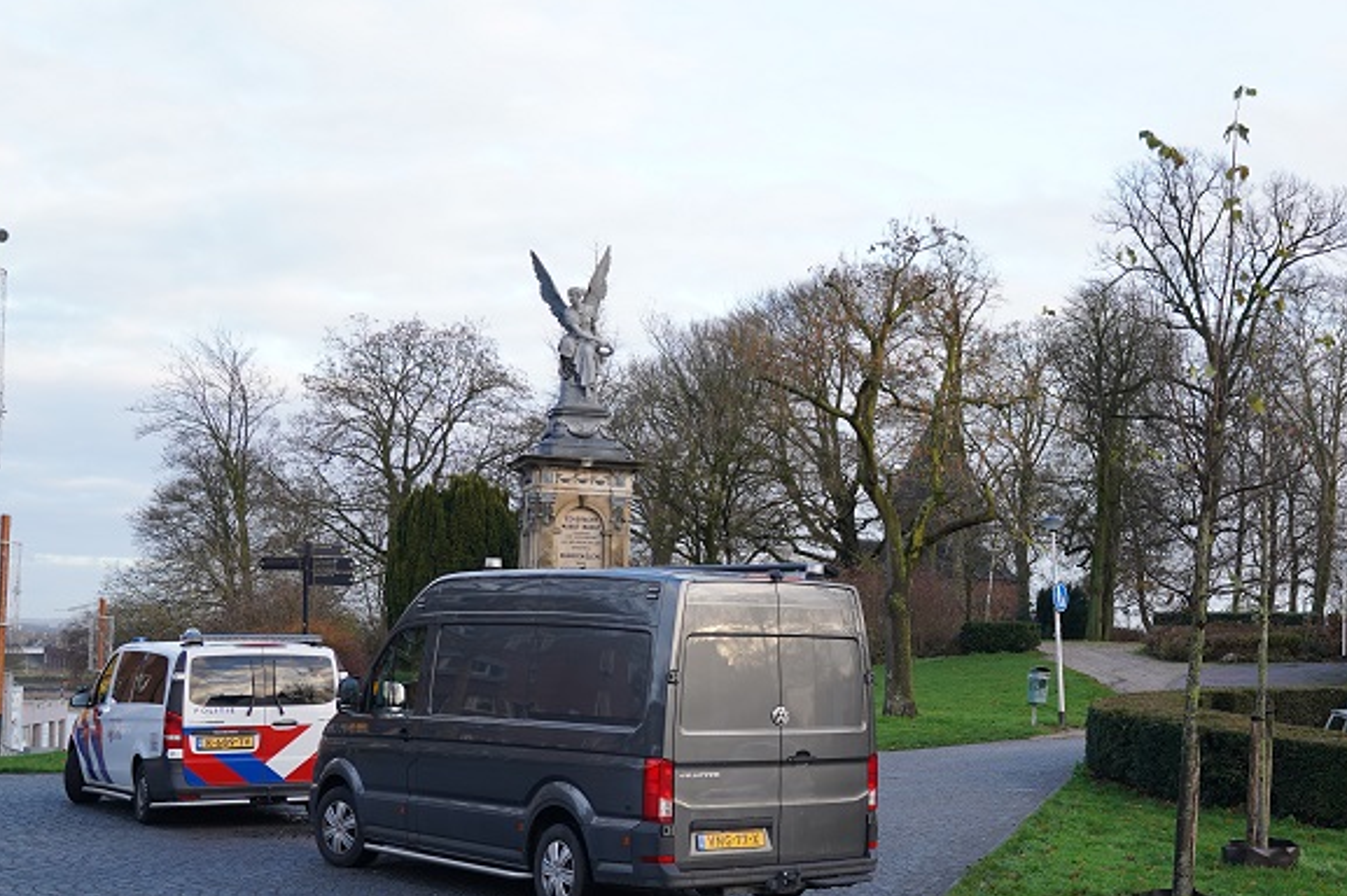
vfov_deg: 25.8
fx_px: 1944
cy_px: 621
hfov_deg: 36.9
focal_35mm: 52
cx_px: 1074
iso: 100
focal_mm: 30
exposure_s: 1/80
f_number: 4.5
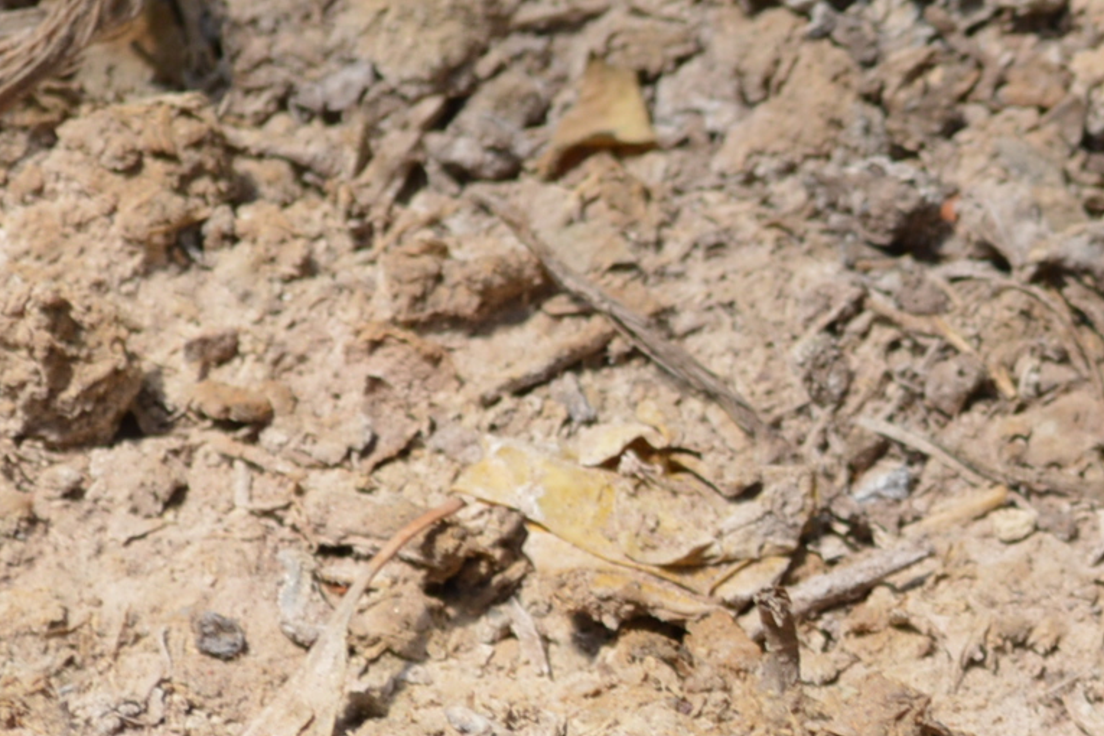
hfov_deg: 6.3
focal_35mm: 324
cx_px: 1662
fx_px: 9934
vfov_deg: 4.2
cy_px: 1201
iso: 100
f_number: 6.3
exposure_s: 1/160
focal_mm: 55
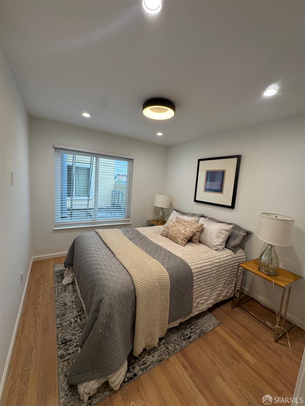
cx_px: 152
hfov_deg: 85.7
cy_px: 203
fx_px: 164
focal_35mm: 14
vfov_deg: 102.1
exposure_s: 1/120
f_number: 2.2
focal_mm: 2.22
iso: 80
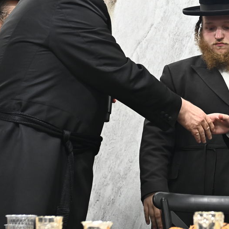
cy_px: 45
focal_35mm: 132
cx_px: 236
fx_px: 988
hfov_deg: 13.0
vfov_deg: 13.2
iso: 2000
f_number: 5
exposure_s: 1/160
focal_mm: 58
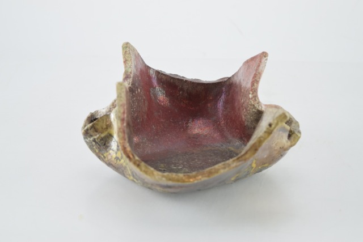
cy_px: 121
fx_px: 832
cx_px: 182
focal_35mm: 82
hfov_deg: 24.6
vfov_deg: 16.6
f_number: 5.6
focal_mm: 55
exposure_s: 1/125
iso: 800
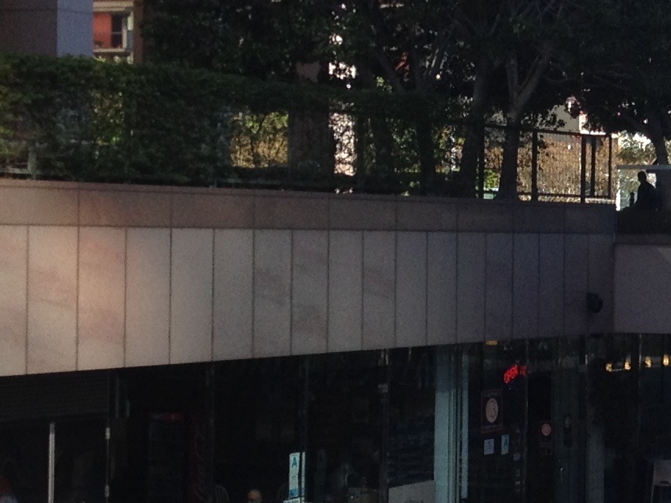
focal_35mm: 133
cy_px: 222
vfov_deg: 11.1
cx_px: 846
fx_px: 2578
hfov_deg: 14.3
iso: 50
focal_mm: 4.28
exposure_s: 1/552
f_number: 2.4
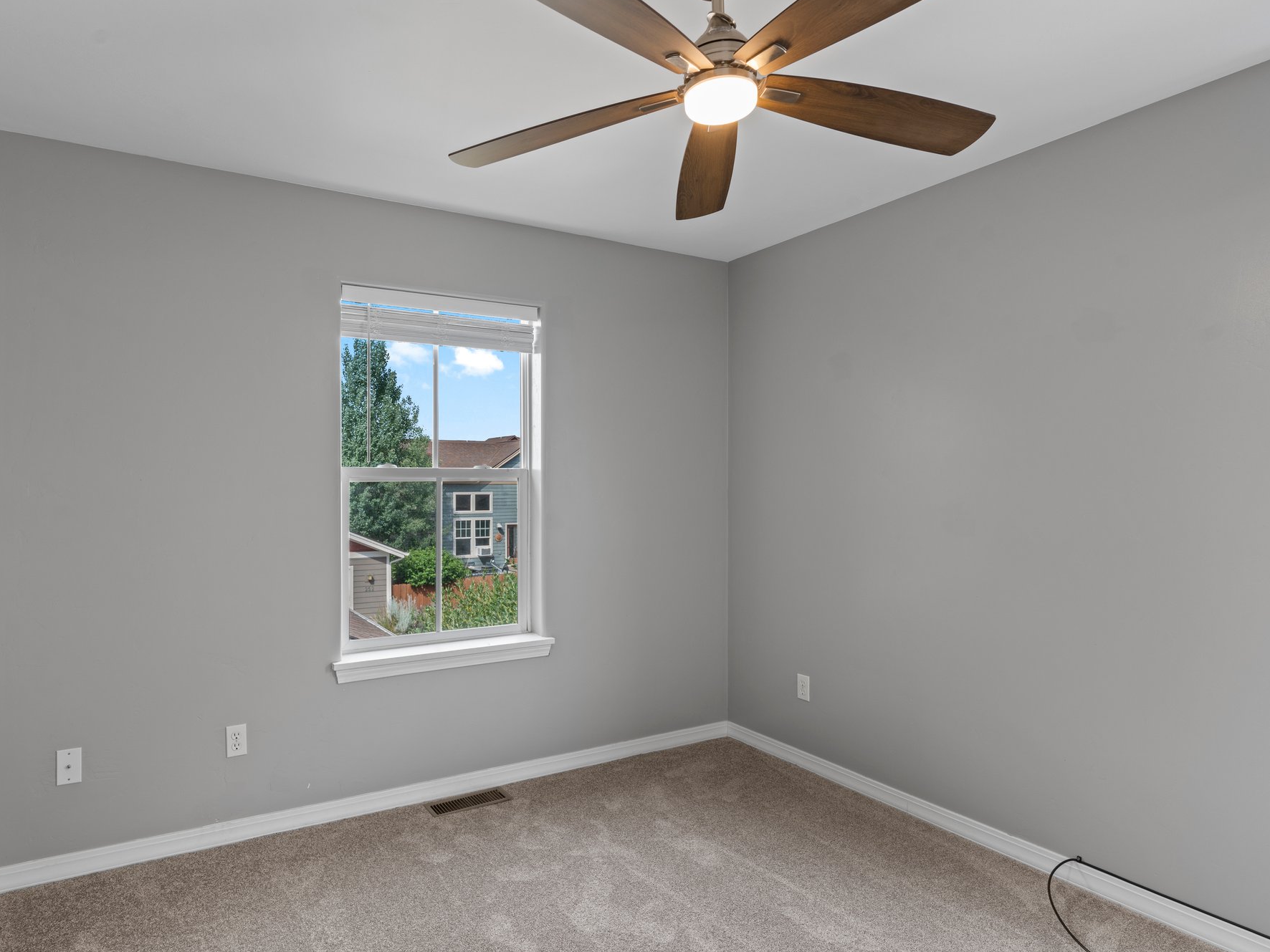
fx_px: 734
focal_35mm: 20
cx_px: 563
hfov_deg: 81.4
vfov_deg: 66.0
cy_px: 471
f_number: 8
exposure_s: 1/6
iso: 400
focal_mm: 18
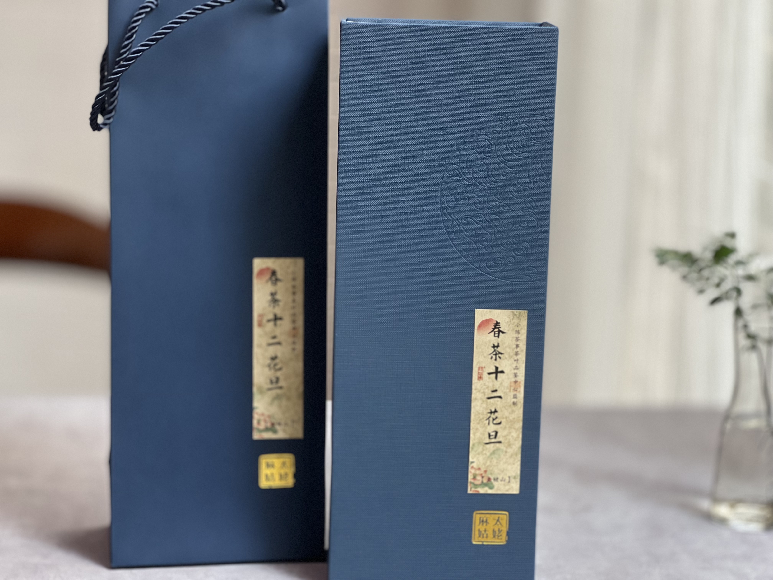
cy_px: 290
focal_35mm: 77
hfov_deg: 25.3
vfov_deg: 19.1
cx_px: 386
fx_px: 1719
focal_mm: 9
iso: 250
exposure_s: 1/121
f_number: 2.8
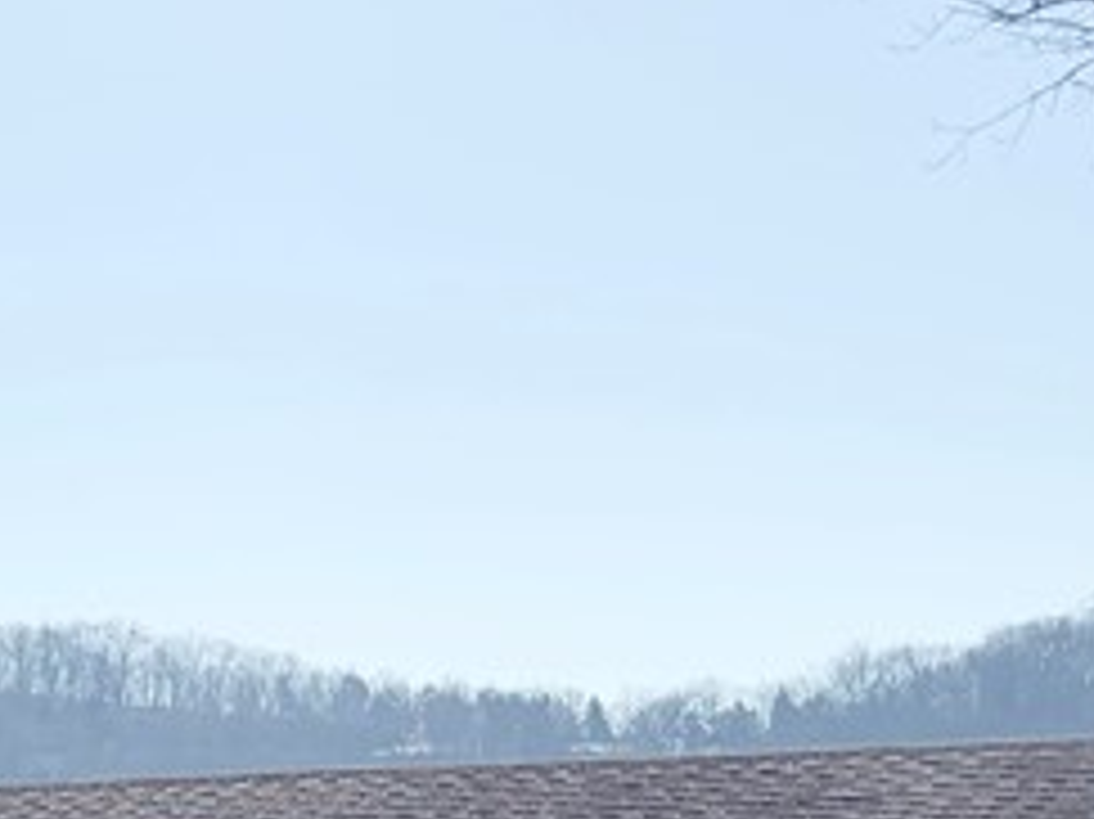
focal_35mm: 101
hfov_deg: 17.8
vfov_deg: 14.1
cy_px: 1053
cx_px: -437
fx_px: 3190
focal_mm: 6.76
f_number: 1.78
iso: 80
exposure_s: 1/8130
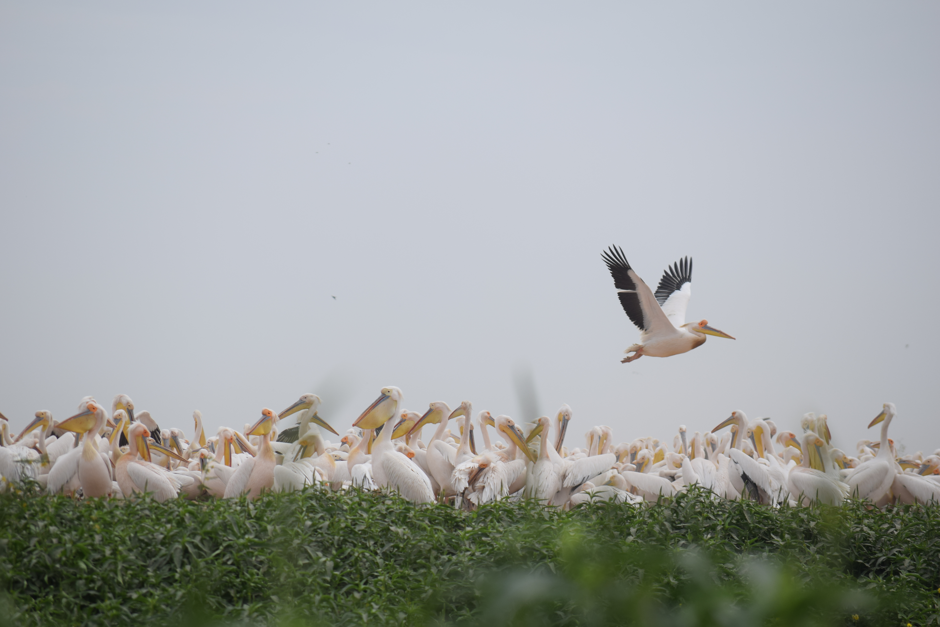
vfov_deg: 4.6
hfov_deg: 6.9
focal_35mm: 300
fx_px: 7833
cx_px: 470
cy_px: 314
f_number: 7.1
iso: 200
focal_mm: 200
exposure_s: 1/800
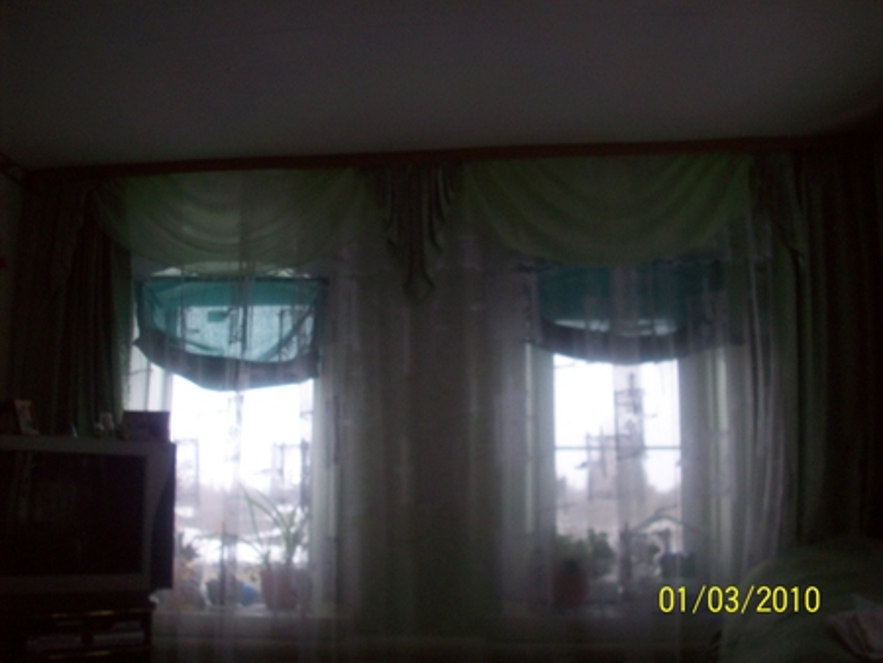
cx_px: 442
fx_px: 944
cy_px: 332
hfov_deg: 50.1
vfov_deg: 38.7
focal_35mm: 37
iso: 80
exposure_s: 1/114
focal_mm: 6.2
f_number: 2.8
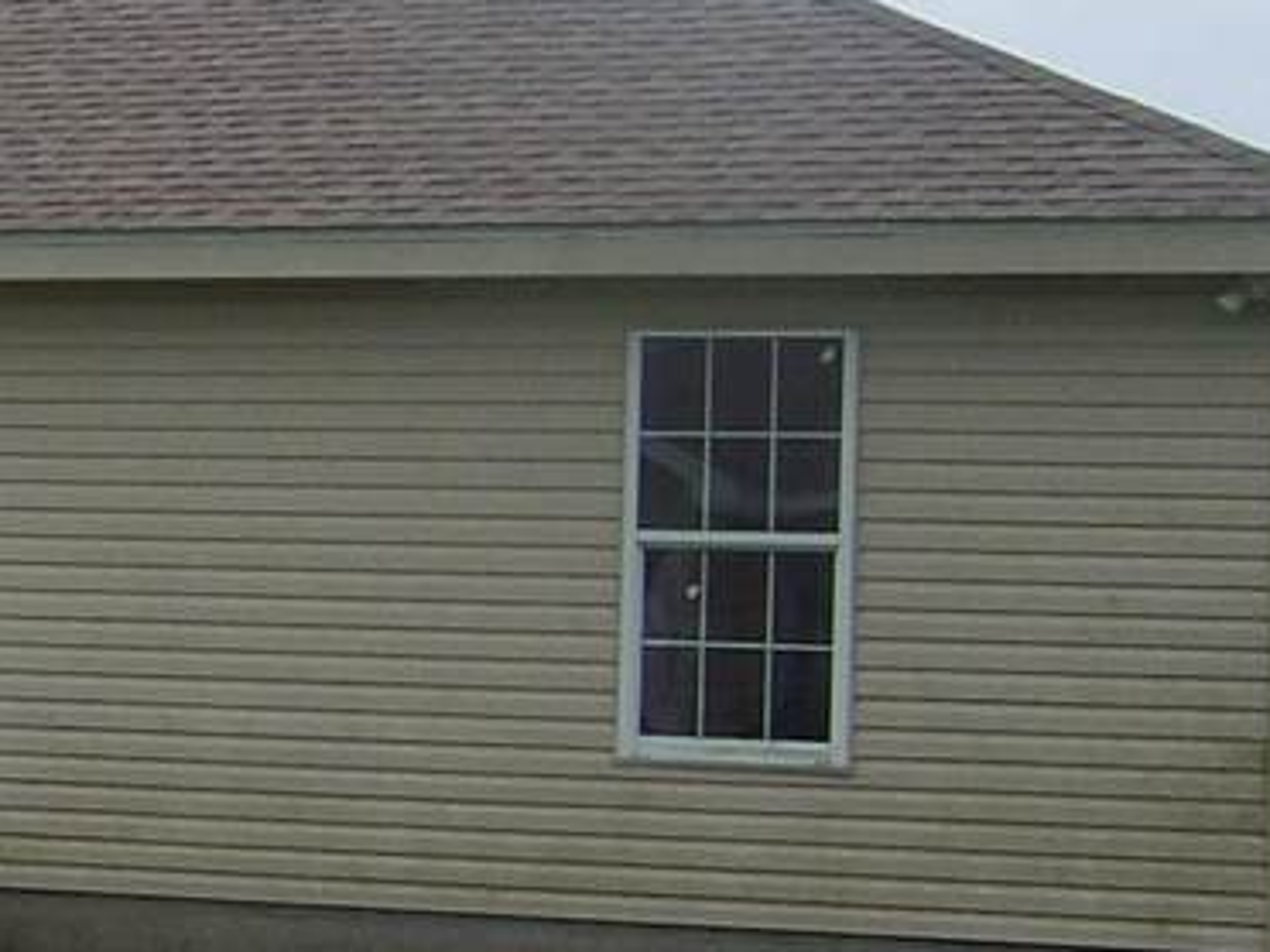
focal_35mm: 114
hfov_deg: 15.9
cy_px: 517
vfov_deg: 13.0
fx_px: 4181
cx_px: -609
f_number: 4
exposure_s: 1/750
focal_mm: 5.5
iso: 80
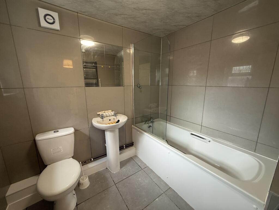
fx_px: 113
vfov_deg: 85.7
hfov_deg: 102.1
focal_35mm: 14
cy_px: 105
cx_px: 140
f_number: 2.2
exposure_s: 1/100
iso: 320
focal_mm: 2.22
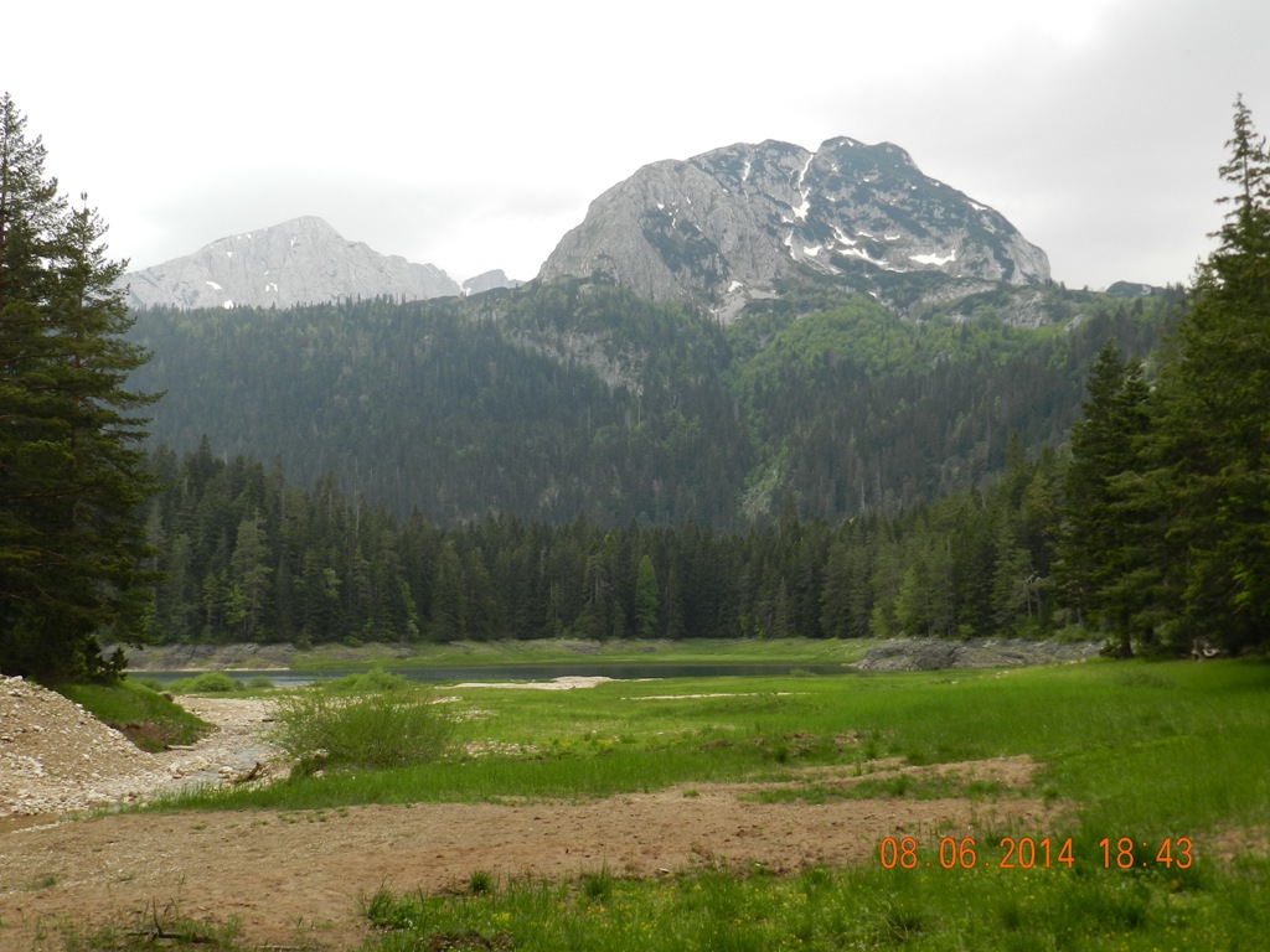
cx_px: 635
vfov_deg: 37.7
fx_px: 1394
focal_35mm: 38
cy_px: 476
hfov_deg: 49.0
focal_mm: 6.7
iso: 160
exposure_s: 1/250
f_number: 4
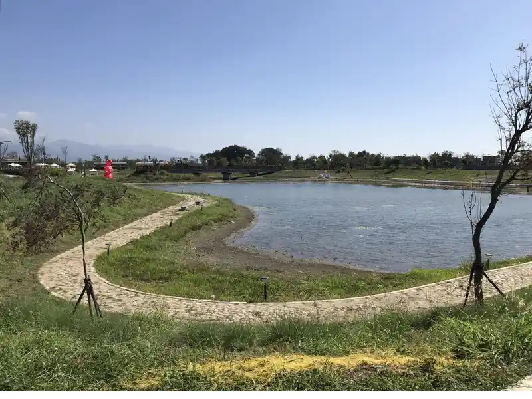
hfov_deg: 63.4
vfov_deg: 49.7
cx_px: 266
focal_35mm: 28
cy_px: 200
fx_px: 430
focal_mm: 3.99
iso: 20
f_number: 1.8
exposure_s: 1/3831
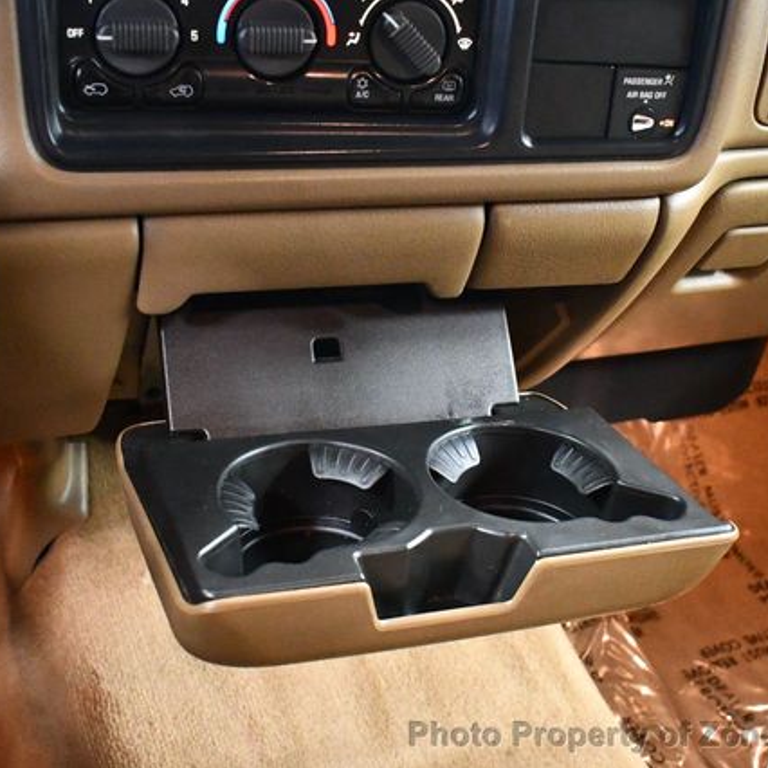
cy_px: 383
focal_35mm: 46
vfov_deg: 36.8
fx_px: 1155
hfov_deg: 36.8
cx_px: 382
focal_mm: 18
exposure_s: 1/60
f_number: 3.5
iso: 8000
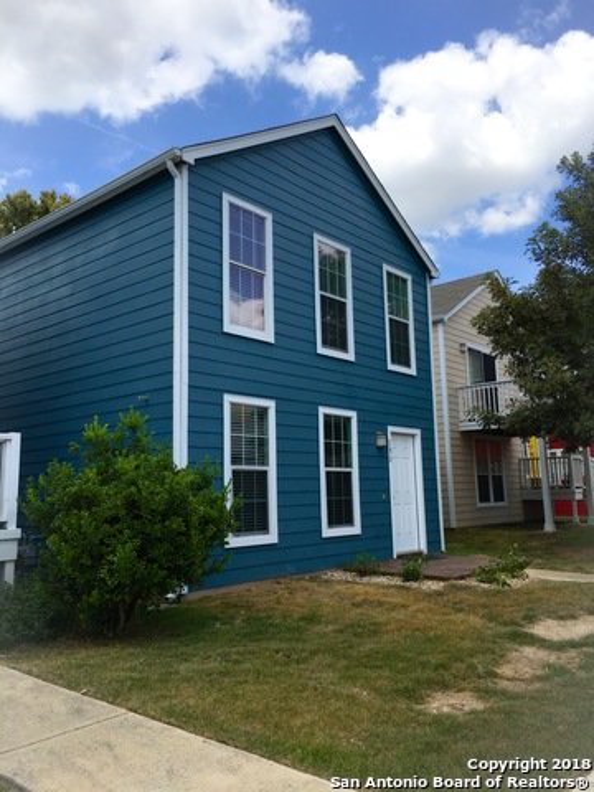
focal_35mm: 29
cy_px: 396
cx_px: 297
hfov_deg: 48.2
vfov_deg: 61.7
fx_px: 664
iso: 25
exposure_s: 1/1451
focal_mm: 4.15
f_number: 2.2
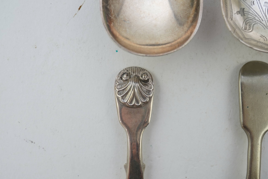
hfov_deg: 43.6
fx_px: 335
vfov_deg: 29.9
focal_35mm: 45
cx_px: 134
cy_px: 90
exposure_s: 1/50
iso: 320
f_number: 13
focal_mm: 30
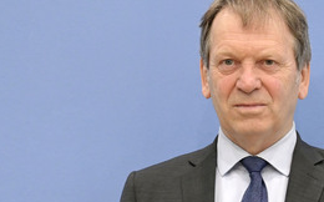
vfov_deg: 11.3
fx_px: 1015
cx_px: 246
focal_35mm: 115
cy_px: 147
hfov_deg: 18.0
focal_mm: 65
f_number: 4.5
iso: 4000
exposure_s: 1/500
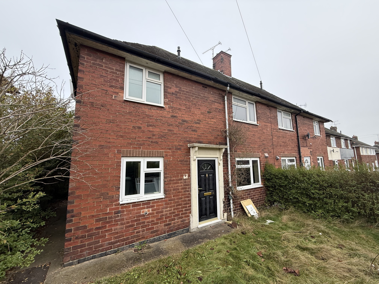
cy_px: 142
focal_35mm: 14
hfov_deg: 102.1
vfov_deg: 85.7
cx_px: 190
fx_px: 153
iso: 64
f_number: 2.2
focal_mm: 2.22
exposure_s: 1/141
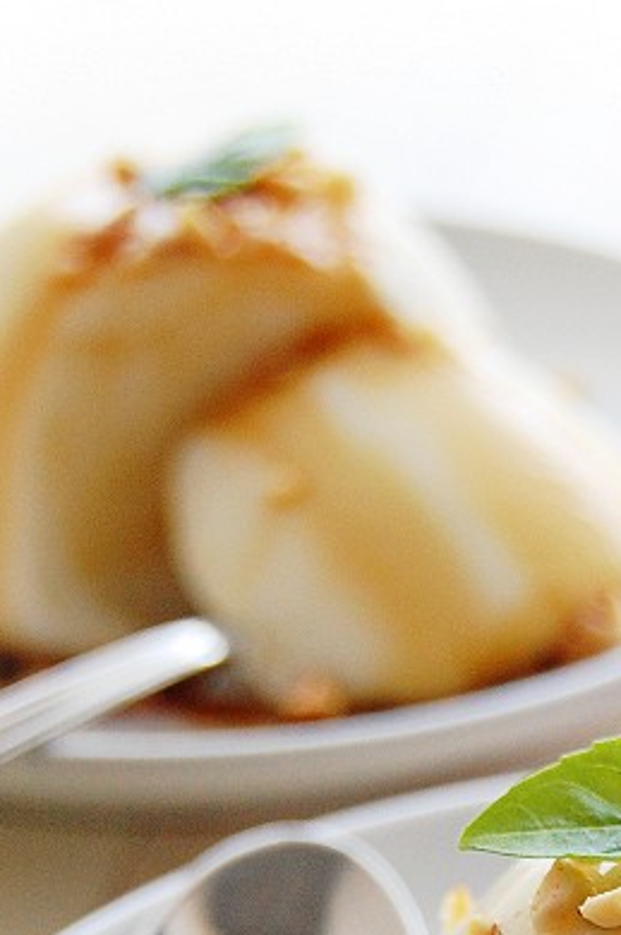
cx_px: 500
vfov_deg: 11.8
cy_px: 921
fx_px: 4495
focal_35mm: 173
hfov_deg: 7.9
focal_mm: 45
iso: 720
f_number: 5.3
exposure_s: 1/60
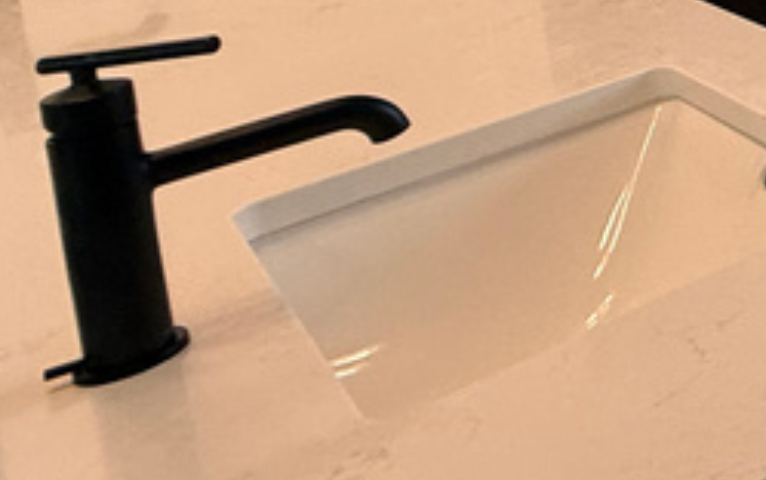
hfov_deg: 20.3
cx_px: 1461
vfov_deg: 17.9
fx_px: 1274
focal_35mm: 61
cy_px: -335
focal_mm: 2.22
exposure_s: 1/190
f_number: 2.2
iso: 64
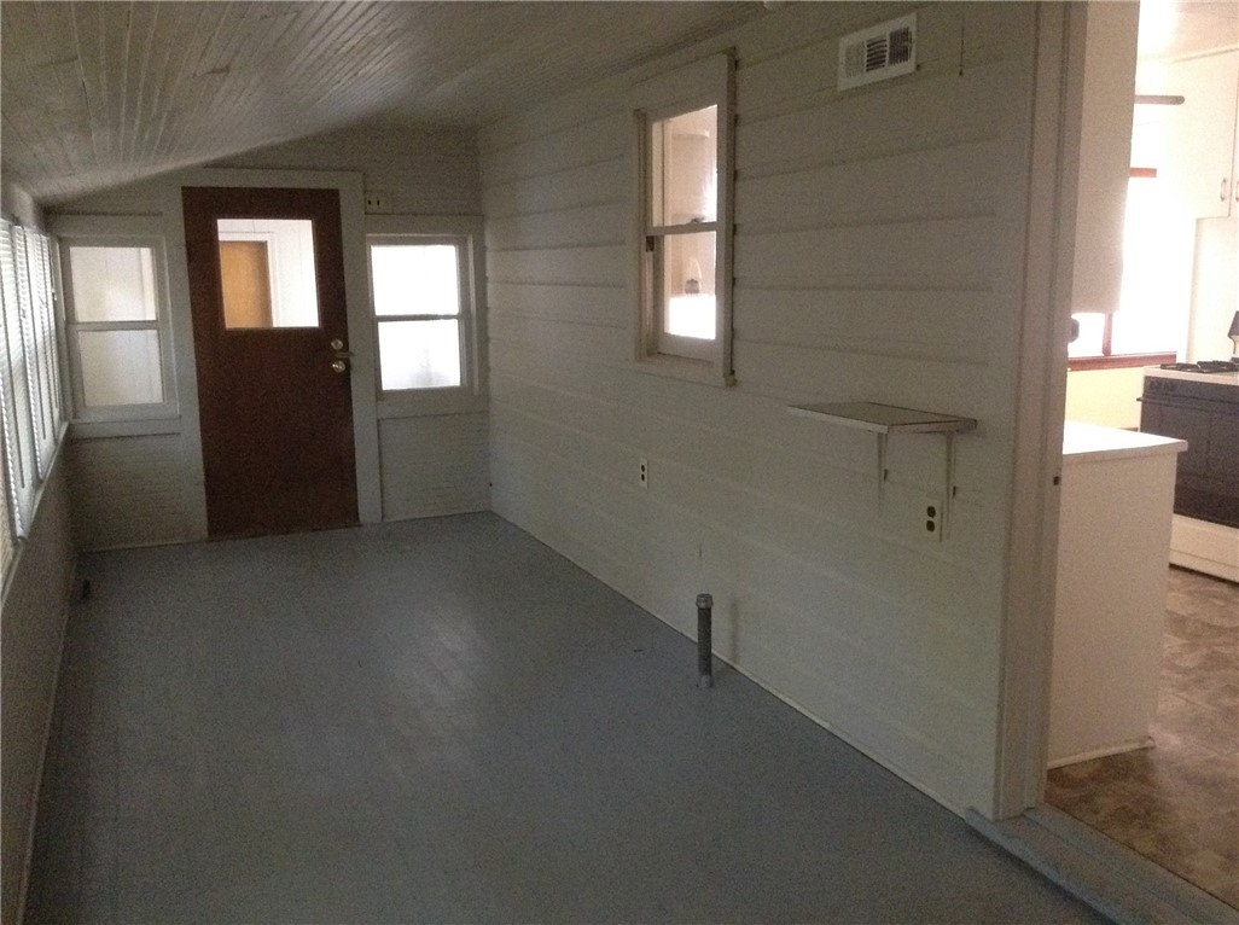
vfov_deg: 42.8
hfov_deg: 55.4
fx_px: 1179
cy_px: 462
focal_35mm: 33
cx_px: 620
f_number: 2.4
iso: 400
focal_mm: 3.3
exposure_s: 1/15
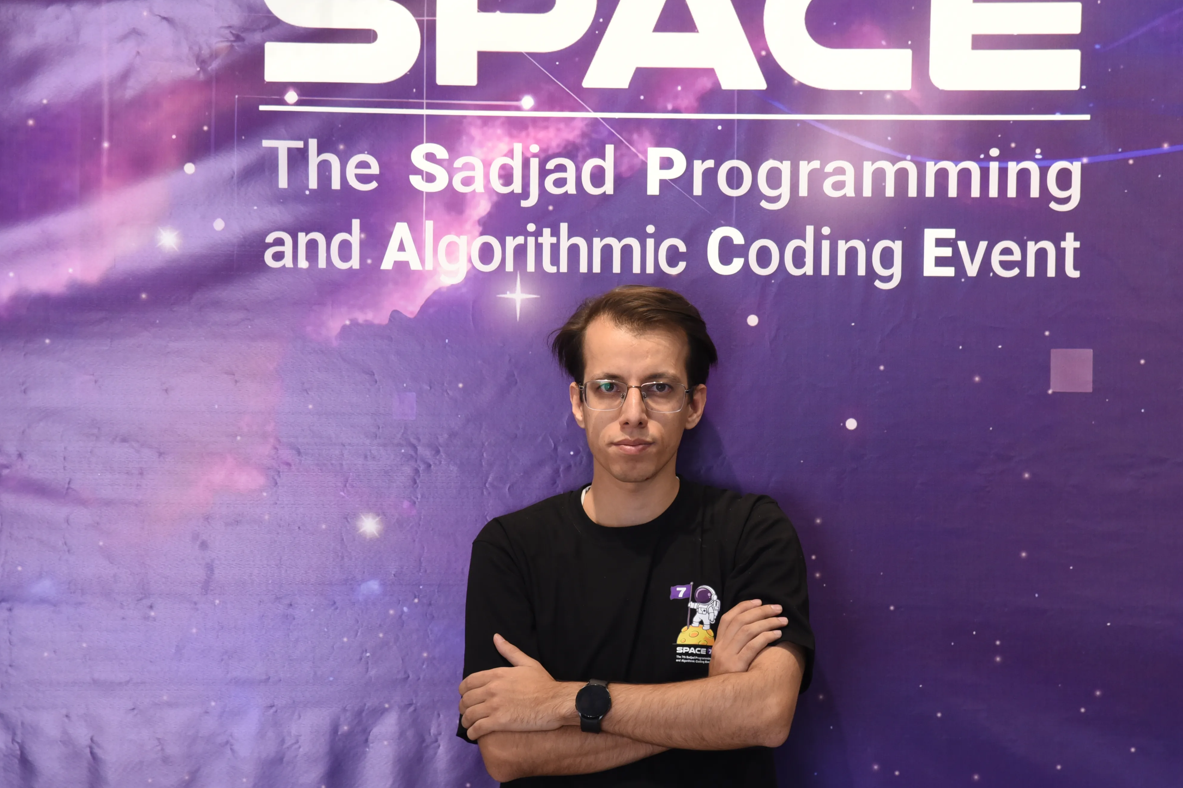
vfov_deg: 11.4
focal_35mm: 120
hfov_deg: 17.1
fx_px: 3943
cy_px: 434
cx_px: 655
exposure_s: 1/100
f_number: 6.3
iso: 1250
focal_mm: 105
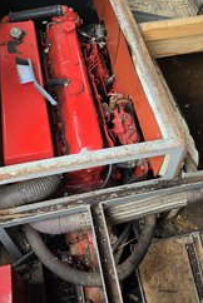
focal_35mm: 37
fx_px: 312
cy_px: 118
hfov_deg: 36.0
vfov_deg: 51.4
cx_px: 93
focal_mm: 6.25
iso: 250
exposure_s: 1/100
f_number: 1.7
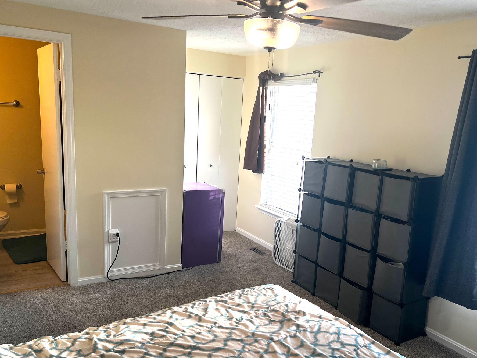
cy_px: 194
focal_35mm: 30
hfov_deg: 59.9
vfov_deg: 46.7
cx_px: 250
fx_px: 413
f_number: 1.5
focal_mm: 5.7
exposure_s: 1/120
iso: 64
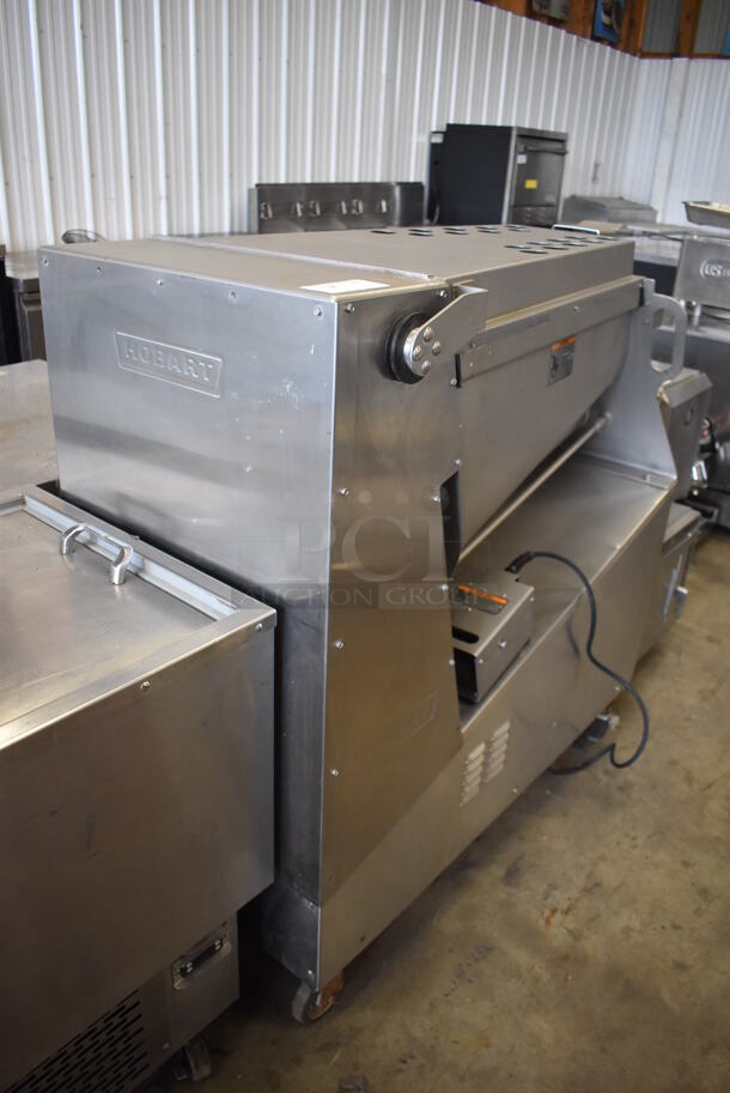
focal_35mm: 27
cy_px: 546
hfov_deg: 48.0
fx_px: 820
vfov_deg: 67.3
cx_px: 365
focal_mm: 18
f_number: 3.5
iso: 1400
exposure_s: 1/125
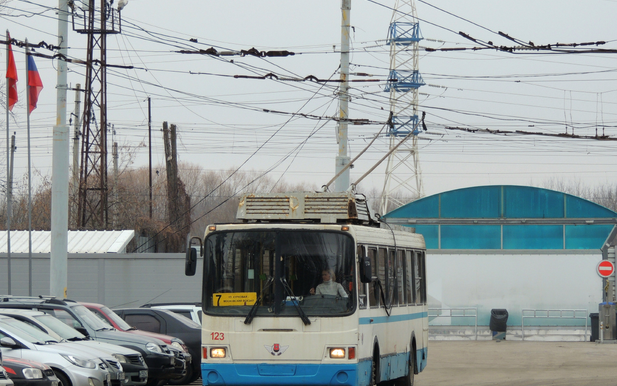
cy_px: 209
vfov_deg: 7.3
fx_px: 3044
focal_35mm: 181
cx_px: 308
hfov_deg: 11.6
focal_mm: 30.3
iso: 125
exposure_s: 1/125
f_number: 4.5
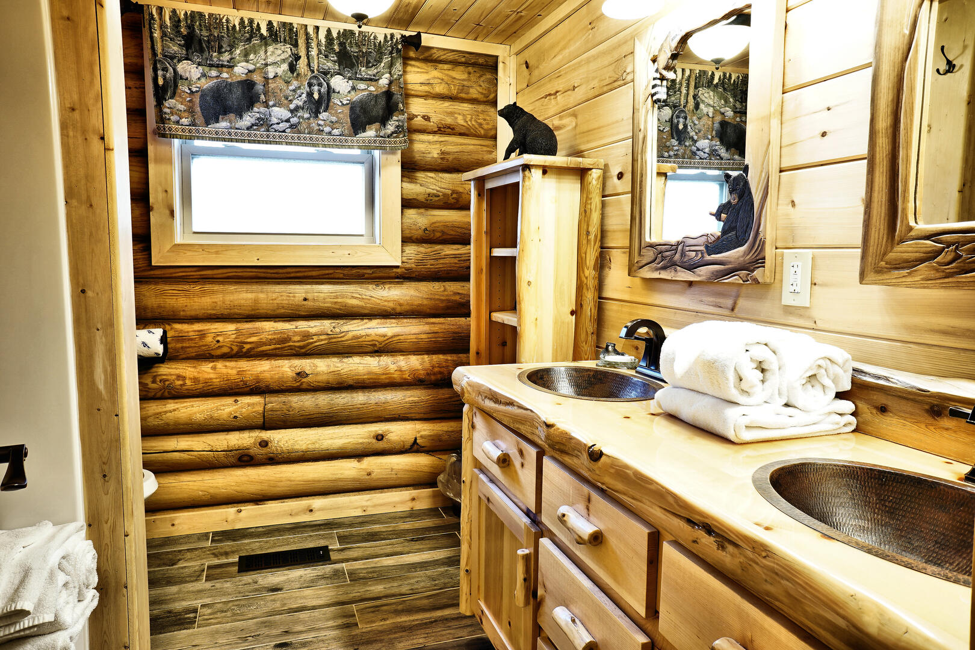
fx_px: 650
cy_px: 325
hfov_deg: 73.7
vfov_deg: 53.1
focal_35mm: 24
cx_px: 488
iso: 100
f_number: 7.1
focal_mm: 16
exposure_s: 1/1.25
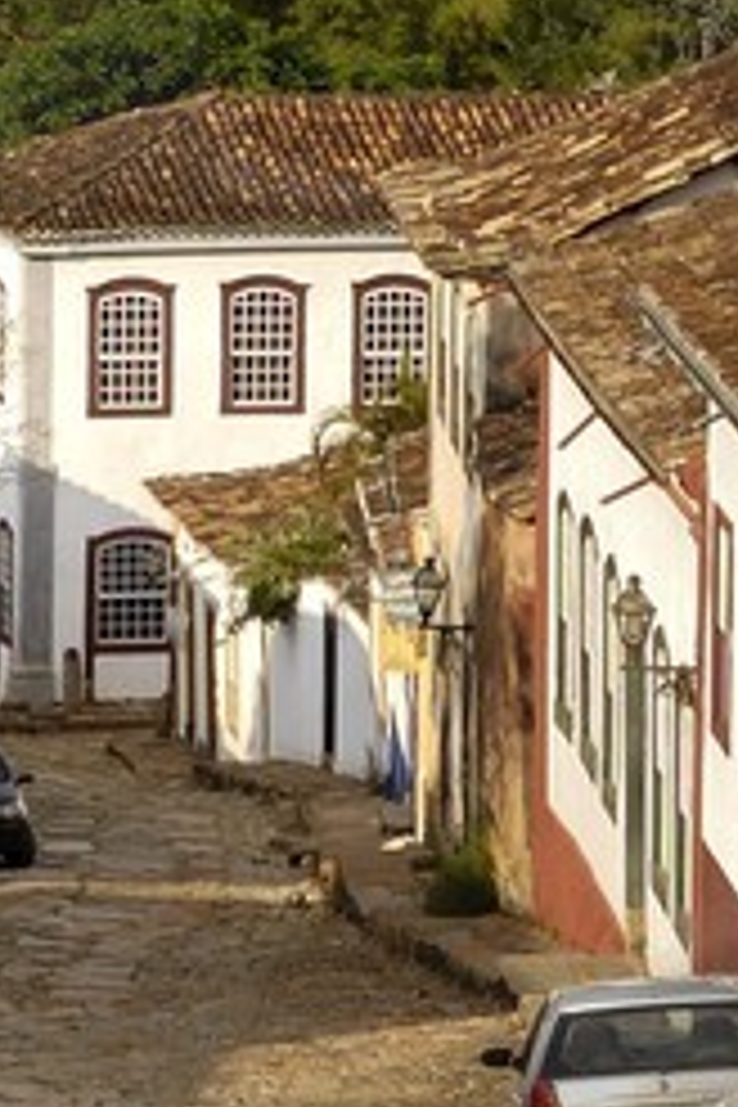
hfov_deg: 5.0
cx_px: -126
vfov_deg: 7.4
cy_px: -500
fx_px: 8394
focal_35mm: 273
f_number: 9
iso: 100
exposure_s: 1/160
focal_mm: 28
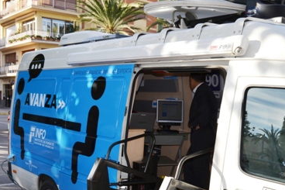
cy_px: 157
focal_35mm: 47
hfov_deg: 41.8
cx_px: 119
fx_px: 372
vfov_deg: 27.9
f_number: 7.1
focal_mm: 18
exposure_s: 1/200
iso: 100
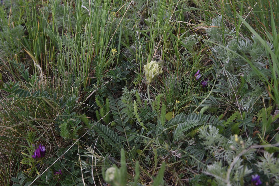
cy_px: 93
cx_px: 140
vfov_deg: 41.1
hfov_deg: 58.7
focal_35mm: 32
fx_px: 248
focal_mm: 32
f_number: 13
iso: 800
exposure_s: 1/125
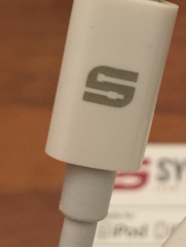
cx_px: 197
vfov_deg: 20.4
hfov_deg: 15.1
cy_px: 121
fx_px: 687
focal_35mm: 96
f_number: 2.2
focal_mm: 4.15
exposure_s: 1/17
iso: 160
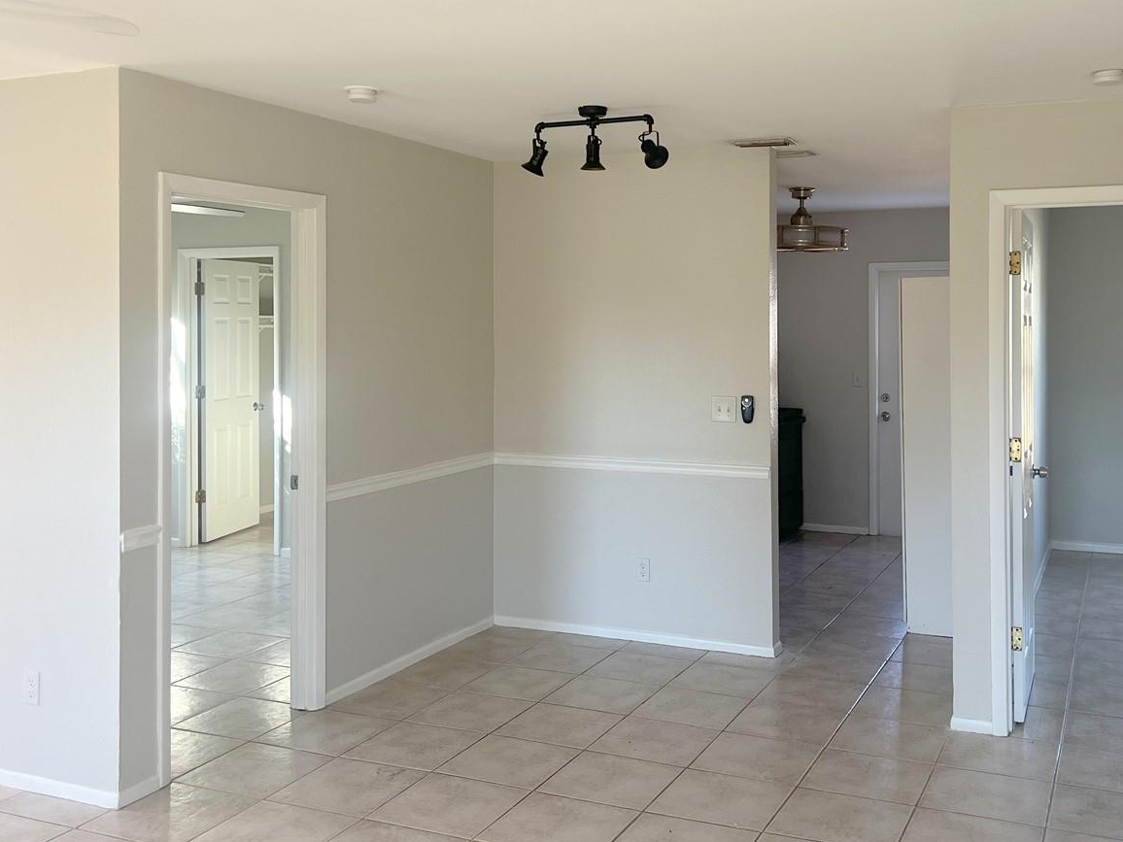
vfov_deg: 39.4
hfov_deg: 51.3
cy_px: 317
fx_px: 1168
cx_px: 619
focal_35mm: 36
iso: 125
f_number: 1.5
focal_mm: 5.7
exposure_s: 1/121
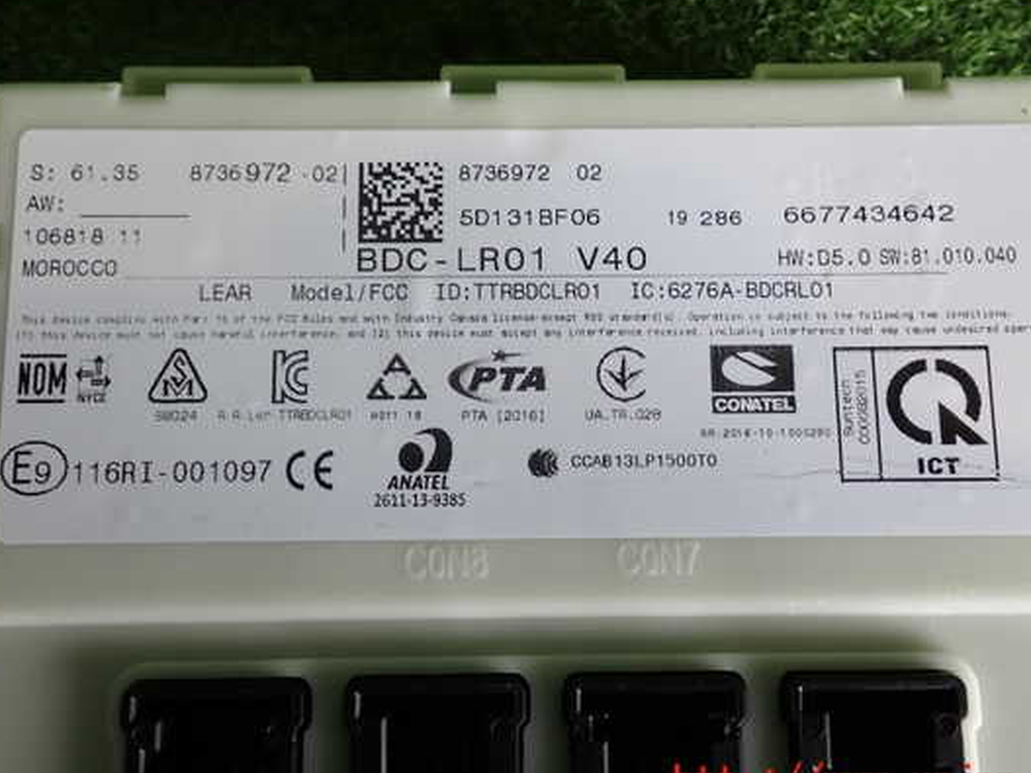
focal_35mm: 41
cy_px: 368
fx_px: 1221
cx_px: 528
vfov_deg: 35.1
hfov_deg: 45.8
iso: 200
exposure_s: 1/125
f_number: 2.5
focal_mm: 6.37
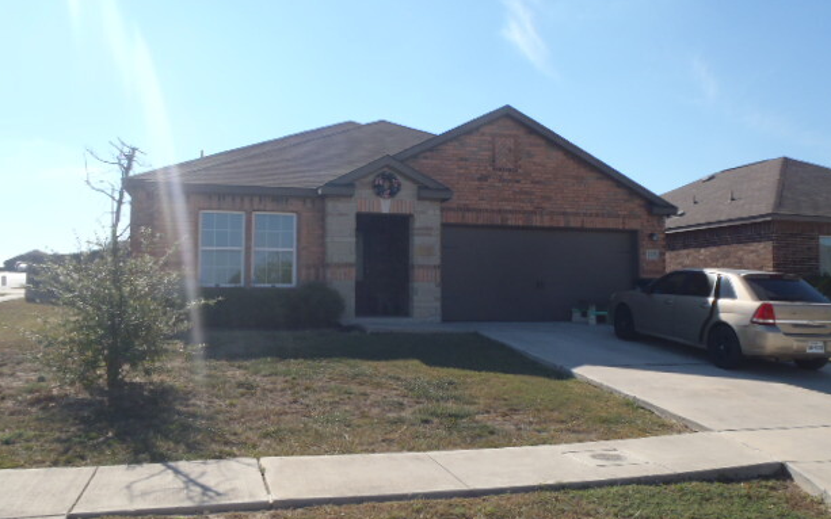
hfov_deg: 61.2
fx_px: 702
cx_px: 412
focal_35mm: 31
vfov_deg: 40.6
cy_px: 244
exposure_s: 1/640
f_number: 3.9
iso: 80
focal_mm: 5
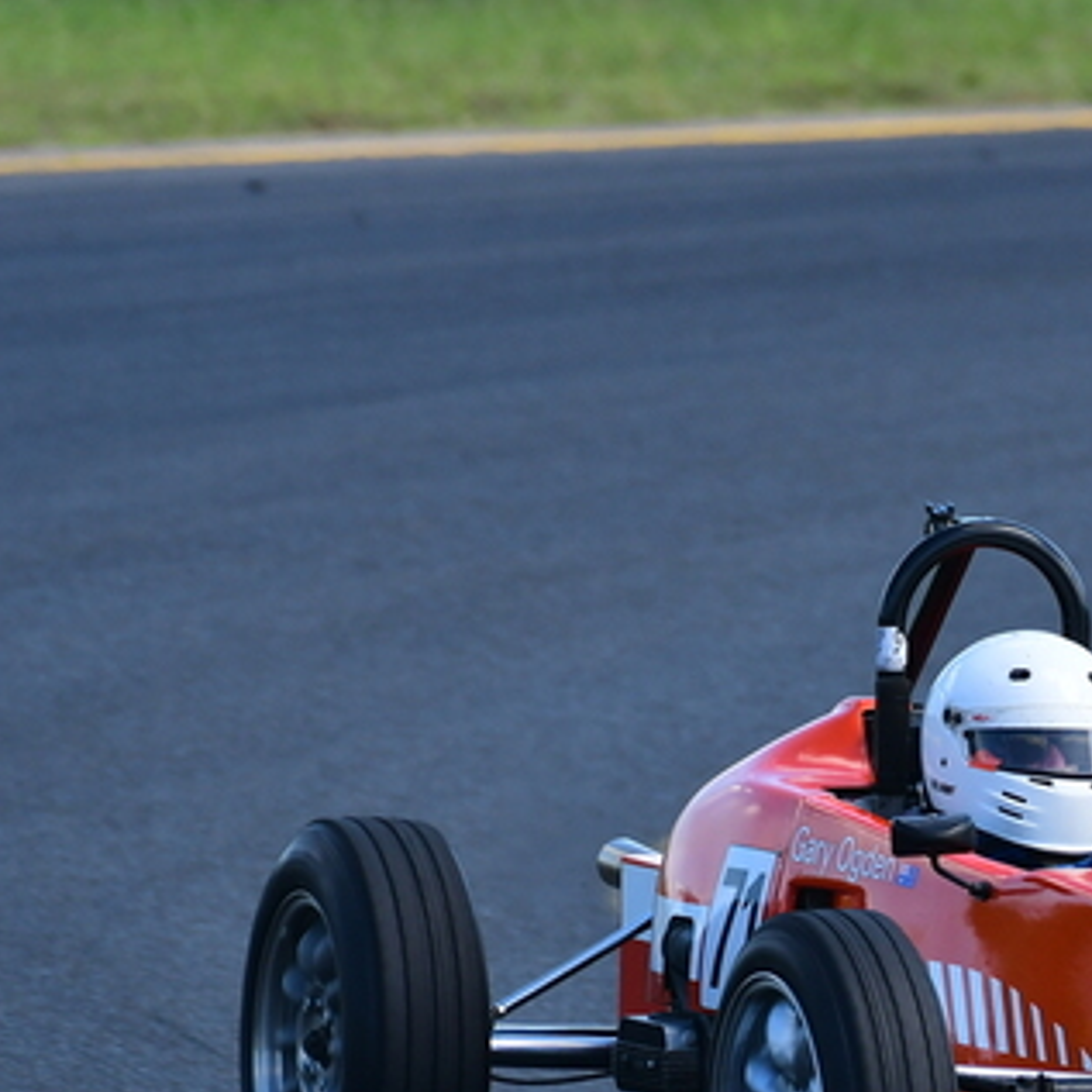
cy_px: 739
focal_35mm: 1607
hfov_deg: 1.1
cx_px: 1106
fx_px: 57354
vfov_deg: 1.1
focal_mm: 500
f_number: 7.1
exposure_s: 1/640
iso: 500
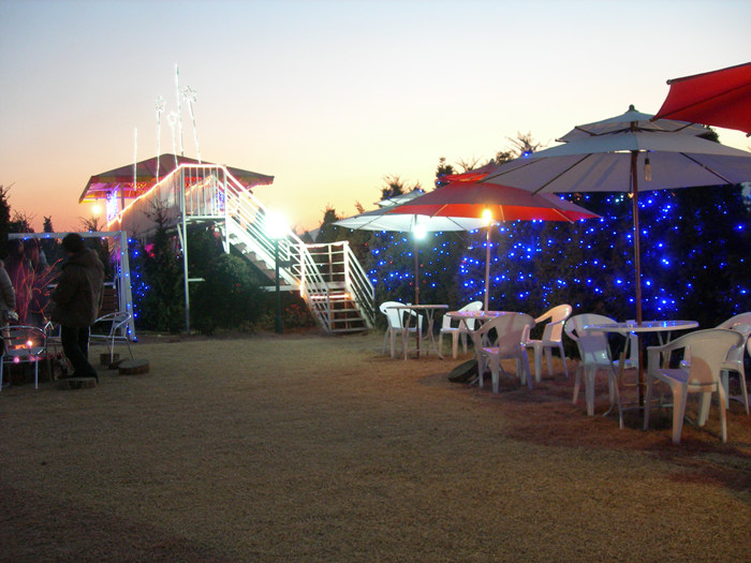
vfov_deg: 37.7
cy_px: 282
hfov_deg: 49.0
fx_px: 824
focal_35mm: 38
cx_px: 376
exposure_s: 1/2.8
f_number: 2.8
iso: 200
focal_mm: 7.8
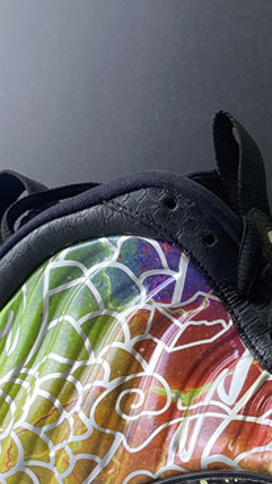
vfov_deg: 27.0
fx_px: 987
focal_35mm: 77
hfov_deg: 14.1
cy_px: 387
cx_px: 469
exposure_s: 1/50
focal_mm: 4.25
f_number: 1.8
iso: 64
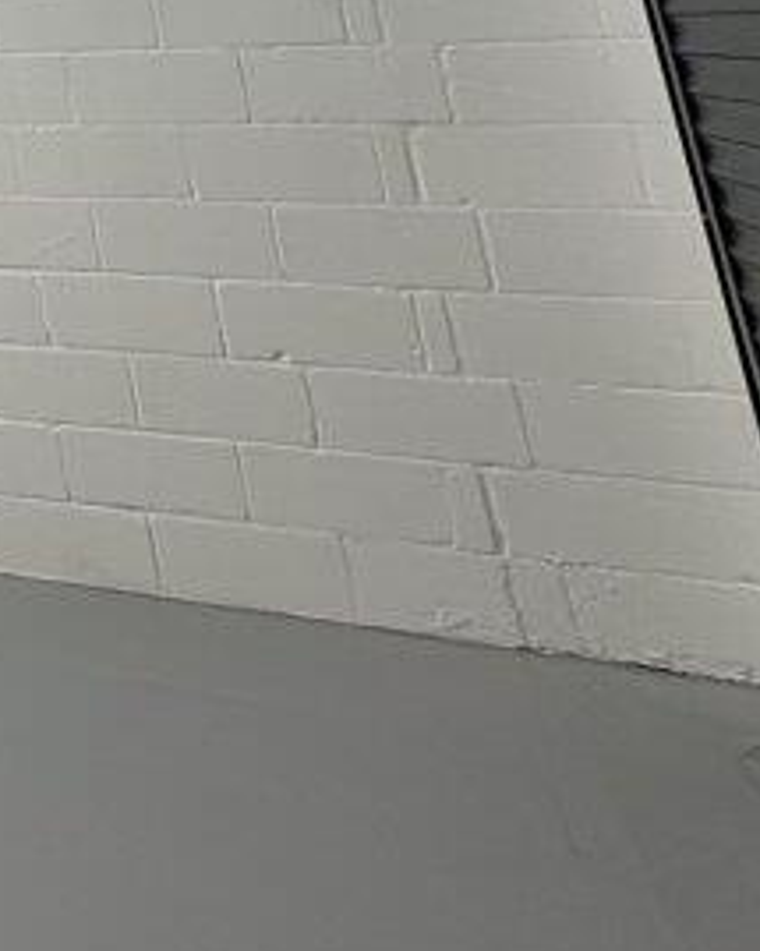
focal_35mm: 52
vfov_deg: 29.8
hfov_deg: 16.7
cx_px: -930
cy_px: -244
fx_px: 1463
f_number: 2.2
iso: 50
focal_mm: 2.22
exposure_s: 1/100
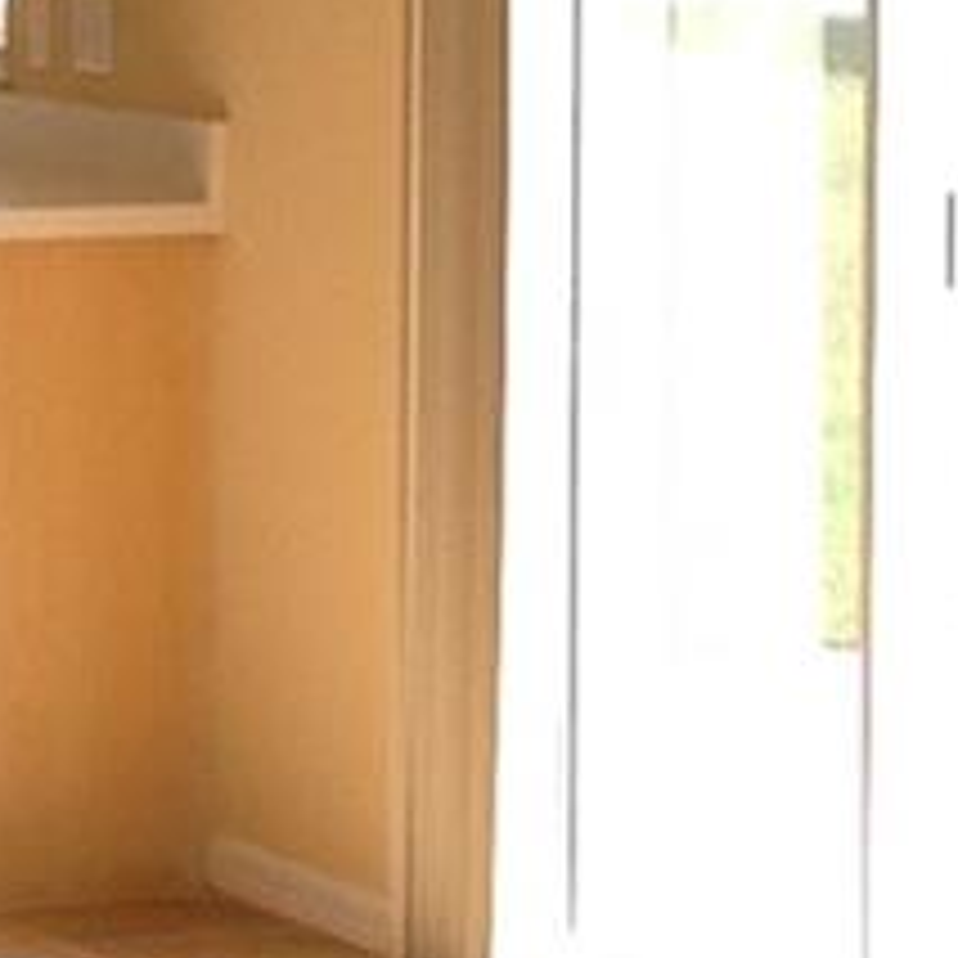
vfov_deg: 7.5
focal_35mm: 232
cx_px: 189
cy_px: 220
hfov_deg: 7.5
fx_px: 7264
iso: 50
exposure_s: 1/194
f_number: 2.4
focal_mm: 4.28
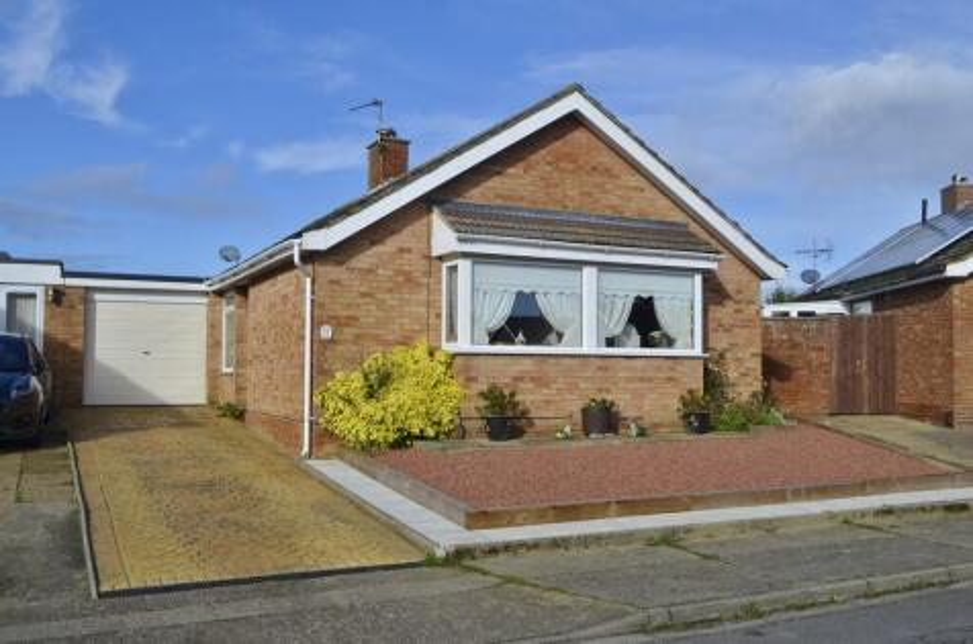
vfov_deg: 39.8
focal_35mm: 33
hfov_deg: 57.3
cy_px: 322
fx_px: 890
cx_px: 486
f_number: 9
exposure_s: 1/320
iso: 100
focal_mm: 22
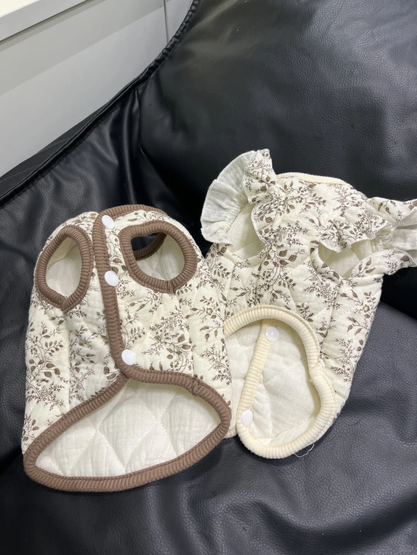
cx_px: 208
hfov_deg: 53.1
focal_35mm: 26
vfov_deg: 67.3
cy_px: 278
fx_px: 418
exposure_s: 1/100
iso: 100
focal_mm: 5.1
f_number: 1.6
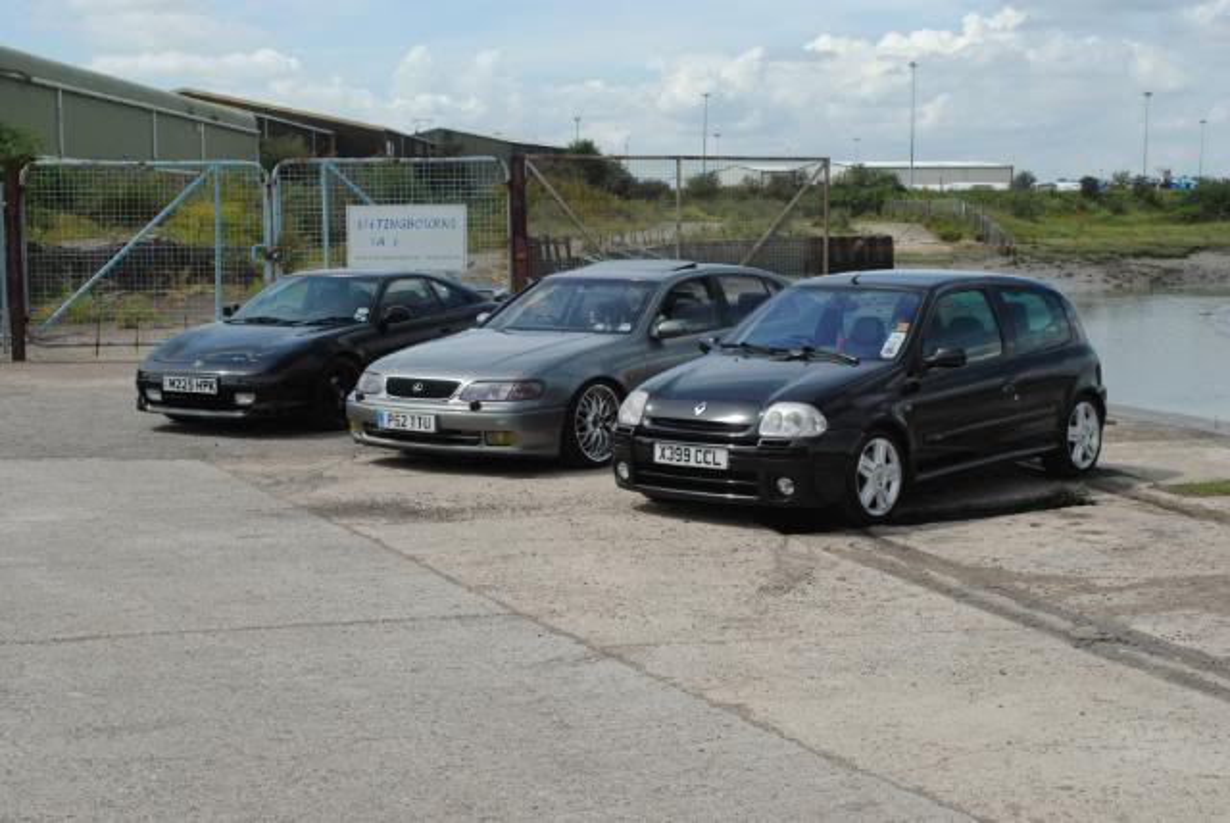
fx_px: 1949
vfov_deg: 23.8
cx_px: 615
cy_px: 412
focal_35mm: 57
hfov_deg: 35.0
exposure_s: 1/1000
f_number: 8
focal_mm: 38
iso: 400
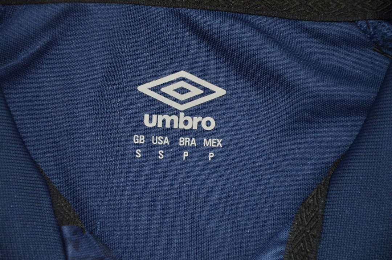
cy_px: 130
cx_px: 196
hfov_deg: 13.1
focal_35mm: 158
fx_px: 1713
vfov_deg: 8.7
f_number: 5.6
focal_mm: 105
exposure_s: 1/200
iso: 400
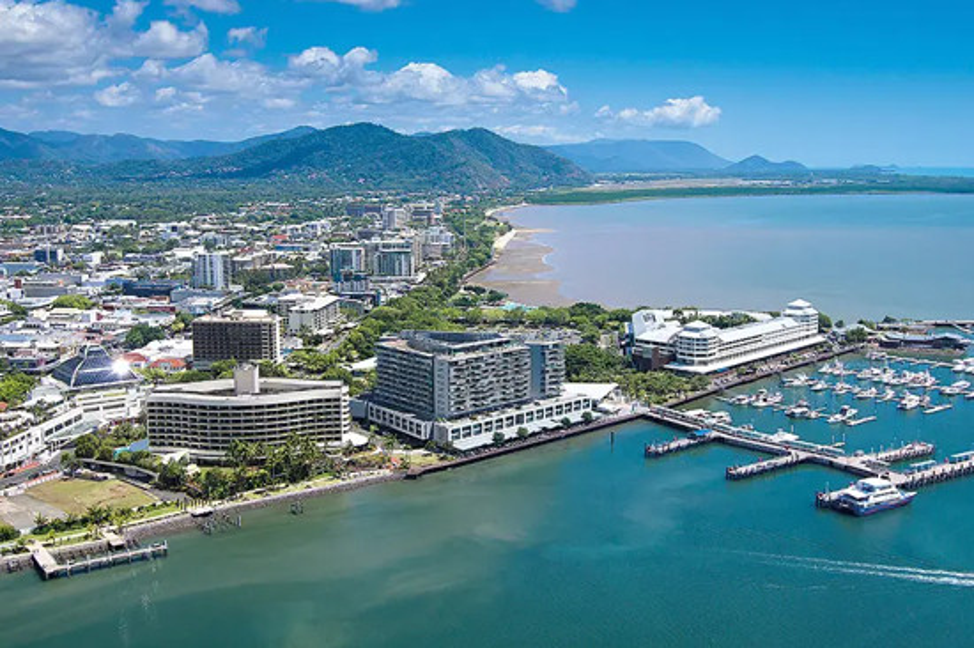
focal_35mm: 48
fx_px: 1298
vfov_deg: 28.0
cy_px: 324
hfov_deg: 41.1
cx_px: 487
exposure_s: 1/180
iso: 400
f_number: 6.7
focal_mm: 48
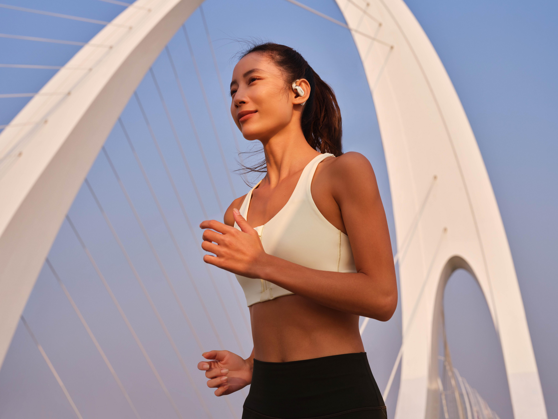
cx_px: 279
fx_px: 709
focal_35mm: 44
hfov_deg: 42.9
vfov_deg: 32.9
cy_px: 210
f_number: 7.1
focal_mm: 55
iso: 640
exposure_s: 1/1250
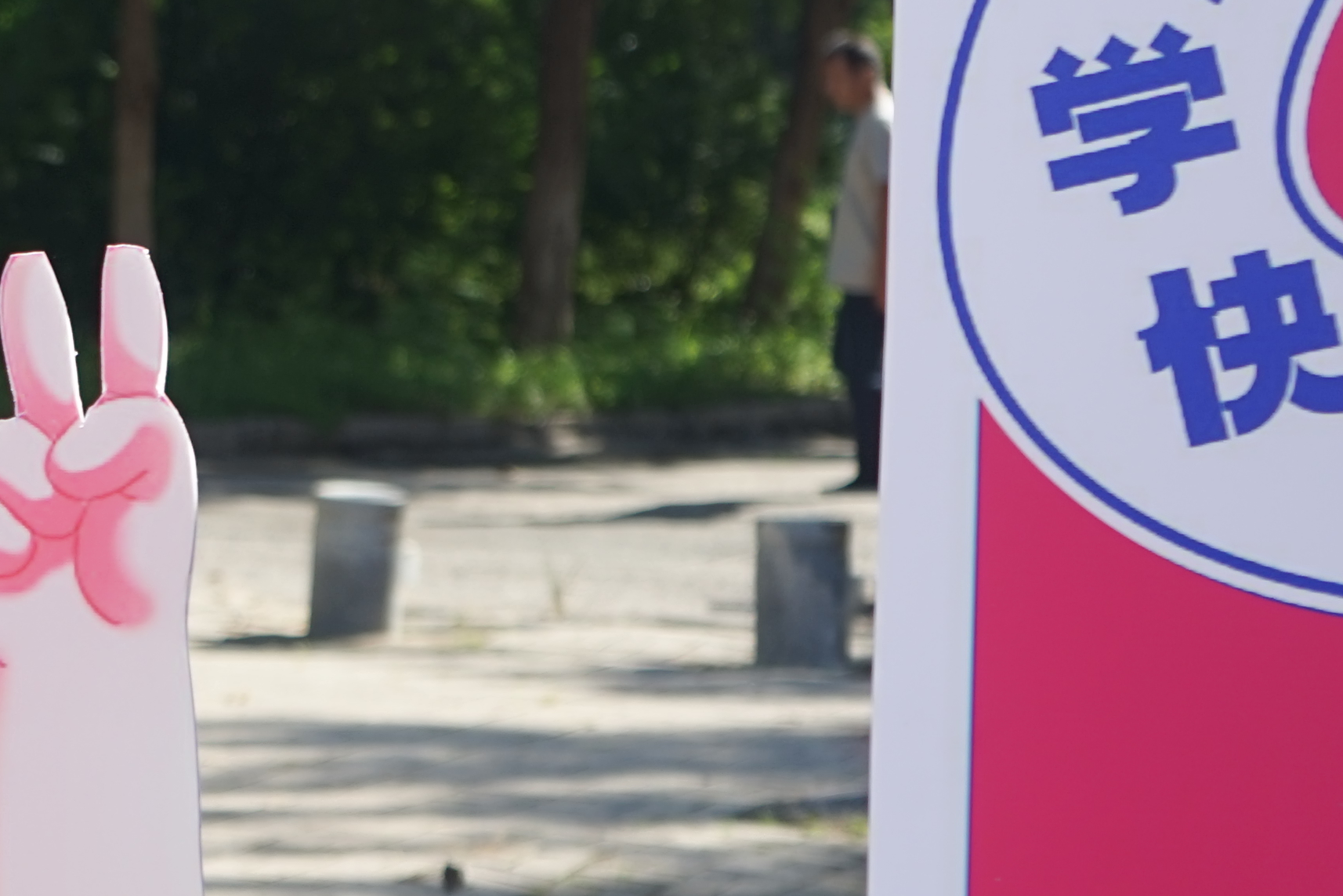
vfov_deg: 9.3
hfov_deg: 13.0
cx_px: -834
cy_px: 445
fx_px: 5484
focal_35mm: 147
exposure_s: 1/250
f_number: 4.5
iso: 100
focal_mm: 42
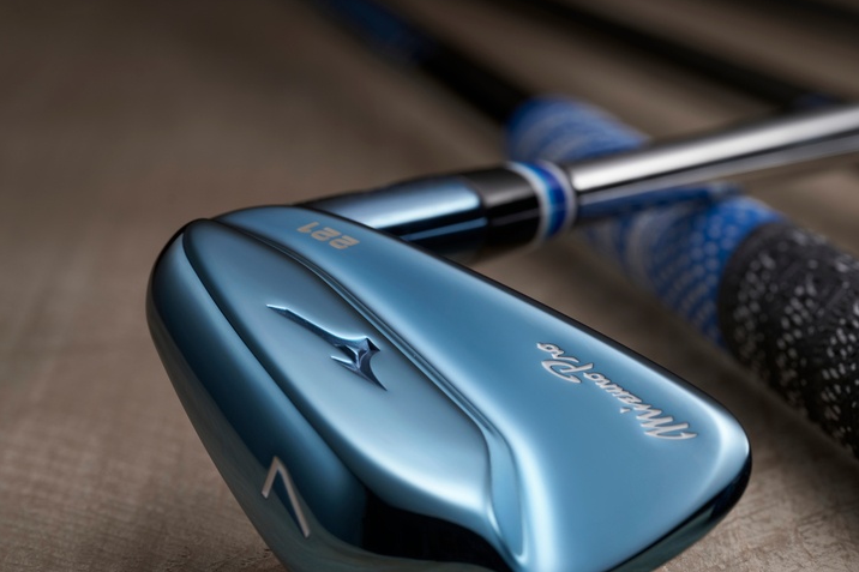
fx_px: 4198
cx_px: 582
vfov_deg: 7.8
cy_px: 361
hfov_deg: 11.7
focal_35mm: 176
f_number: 10
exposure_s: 1/125
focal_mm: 105
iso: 100
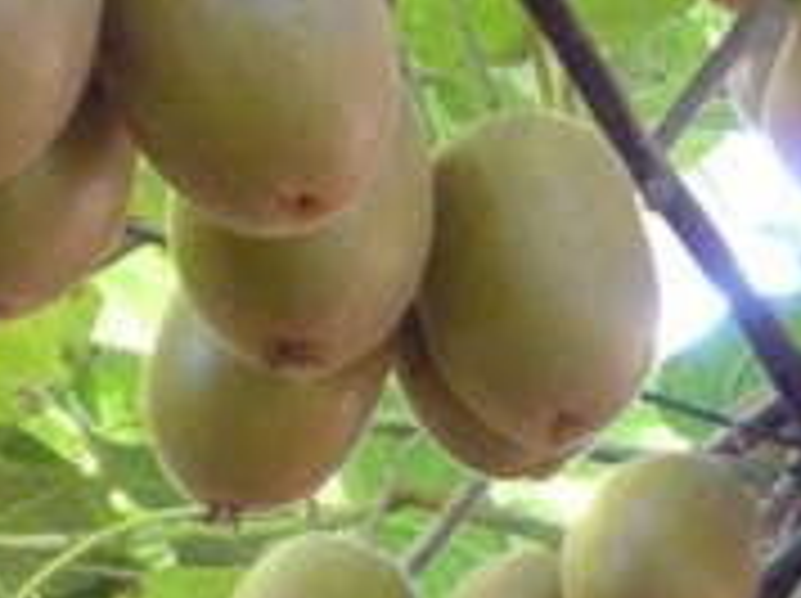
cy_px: 823
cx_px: 857
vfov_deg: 10.7
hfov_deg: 14.3
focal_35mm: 135
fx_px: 3120
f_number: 4.1
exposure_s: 1/10
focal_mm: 7.6
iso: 400
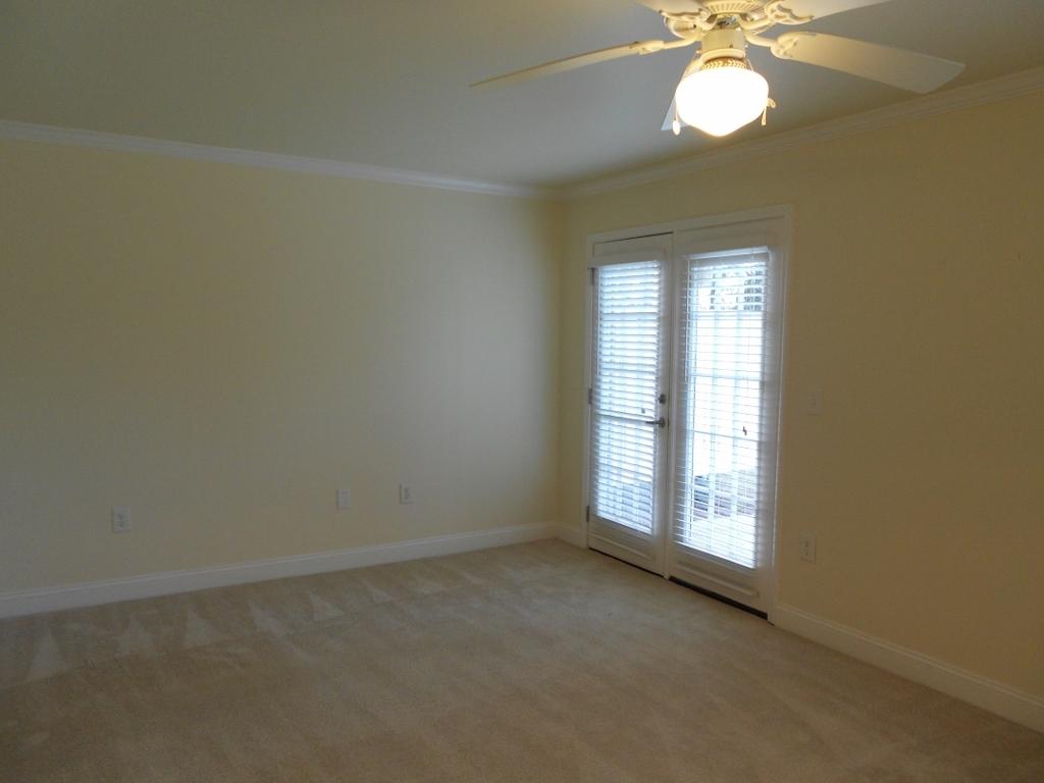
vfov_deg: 53.1
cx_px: 522
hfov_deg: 67.3
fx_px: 784
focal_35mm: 26
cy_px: 392
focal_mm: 4.6
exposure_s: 1/30
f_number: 3.2
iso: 125
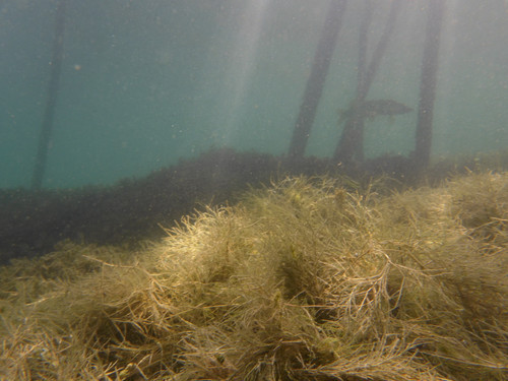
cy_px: 190
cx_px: 254
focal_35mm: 28
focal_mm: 4.9
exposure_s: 1/400
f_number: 3.3
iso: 80
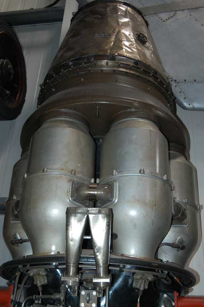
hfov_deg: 36.8
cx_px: 102
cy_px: 154
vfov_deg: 53.2
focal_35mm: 36
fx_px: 307
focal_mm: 24
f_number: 5.6
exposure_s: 1/60
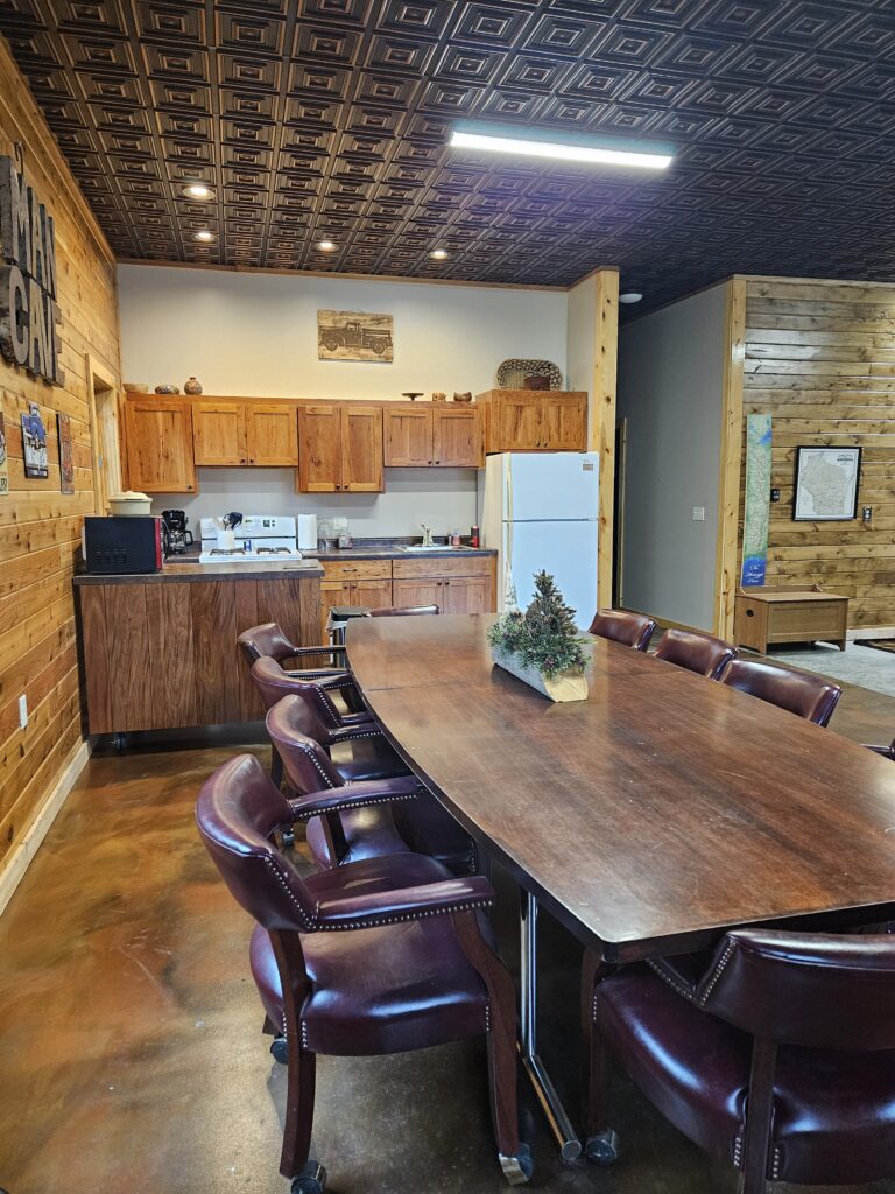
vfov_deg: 73.9
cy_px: 597
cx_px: 448
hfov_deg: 58.9
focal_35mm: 23
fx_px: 793
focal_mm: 5.4
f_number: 1.8
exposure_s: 1/60
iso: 500
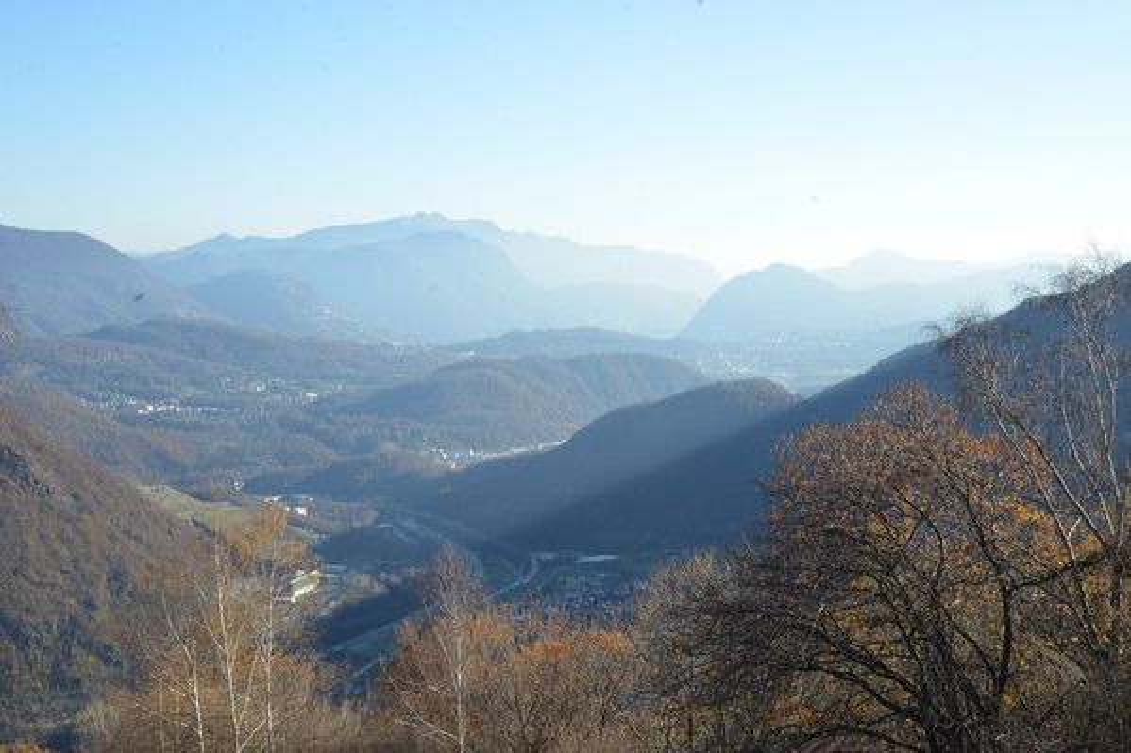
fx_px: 1570
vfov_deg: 27.0
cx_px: 566
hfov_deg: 39.6
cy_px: 376
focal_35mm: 50
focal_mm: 50
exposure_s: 1/800
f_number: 14
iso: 2000
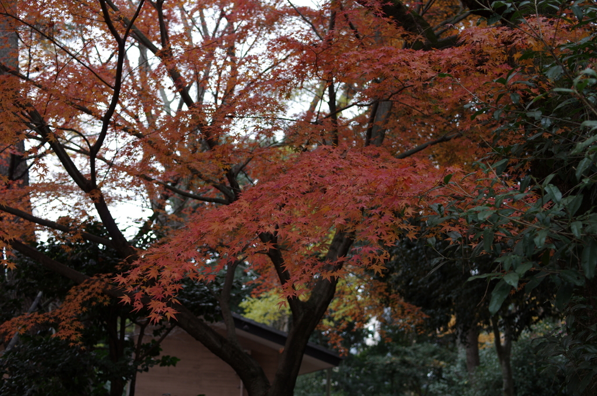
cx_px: 298
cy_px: 198
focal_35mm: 52
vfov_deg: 25.9
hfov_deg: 38.2
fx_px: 861
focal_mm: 35
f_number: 3.5
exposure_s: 1/80
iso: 100
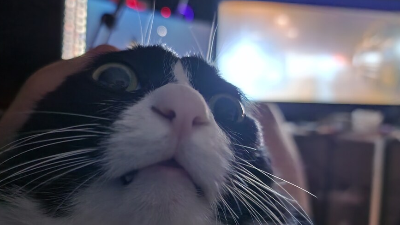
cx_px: 203
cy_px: 122
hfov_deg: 71.9
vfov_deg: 44.4
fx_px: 276
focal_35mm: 26
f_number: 1.8
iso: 1250
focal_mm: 6.4
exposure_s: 1/10
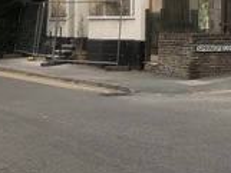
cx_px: 347
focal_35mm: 111
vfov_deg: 13.2
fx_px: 741
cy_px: -3
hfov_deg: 16.2
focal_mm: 3.99
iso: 20
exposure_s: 1/381
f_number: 1.8
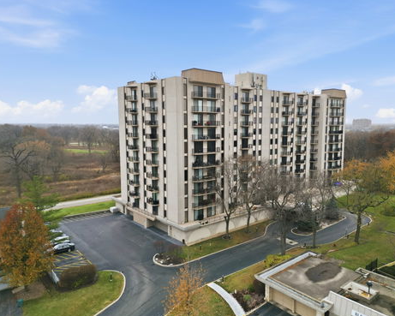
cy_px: 157
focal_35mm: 26
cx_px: 215
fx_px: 304
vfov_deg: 54.9
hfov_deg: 65.9
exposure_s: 1/500
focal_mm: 6.7
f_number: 1.7
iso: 100
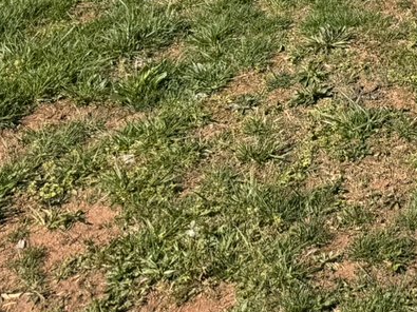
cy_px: -197
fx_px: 1108
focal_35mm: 92
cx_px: 741
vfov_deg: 14.6
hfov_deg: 17.5
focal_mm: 6.76
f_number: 1.78
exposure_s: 1/3597
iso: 80
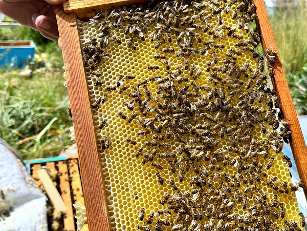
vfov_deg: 30.3
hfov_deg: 39.7
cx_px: 154
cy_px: 116
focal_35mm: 48
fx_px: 426
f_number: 1.78
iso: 64
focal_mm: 6.76
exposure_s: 1/3096
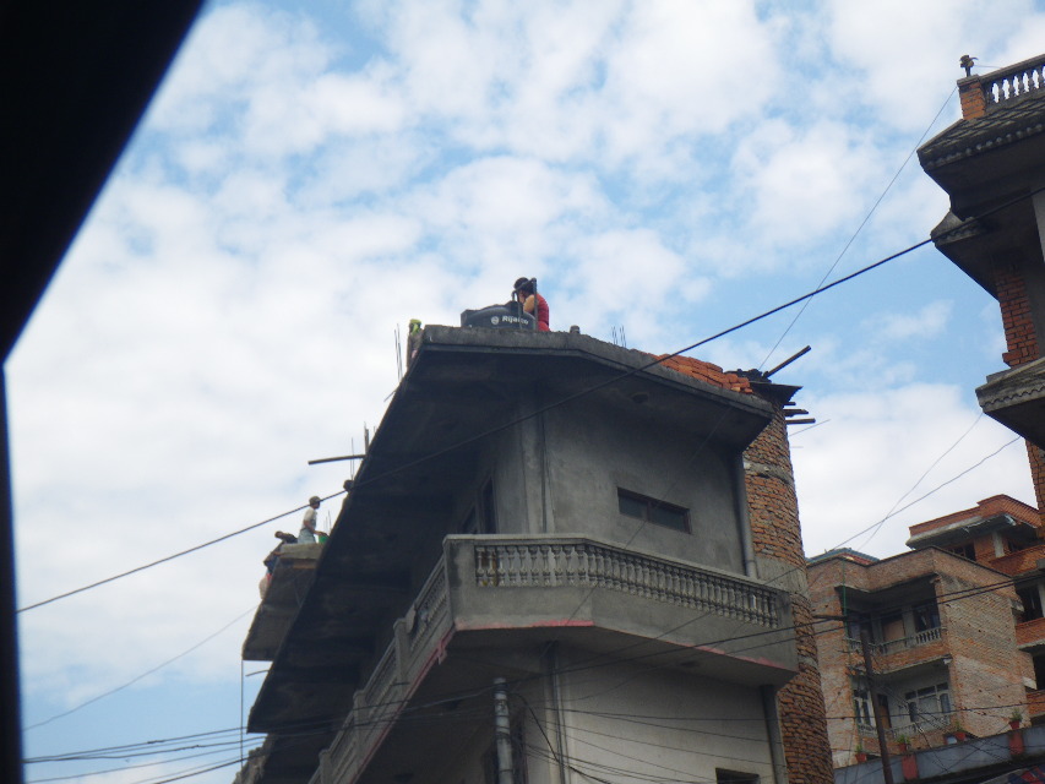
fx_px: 2325
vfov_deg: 19.1
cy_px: 392
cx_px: 522
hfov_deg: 25.3
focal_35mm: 77
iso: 50
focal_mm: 13.7
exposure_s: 1/200
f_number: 4.8
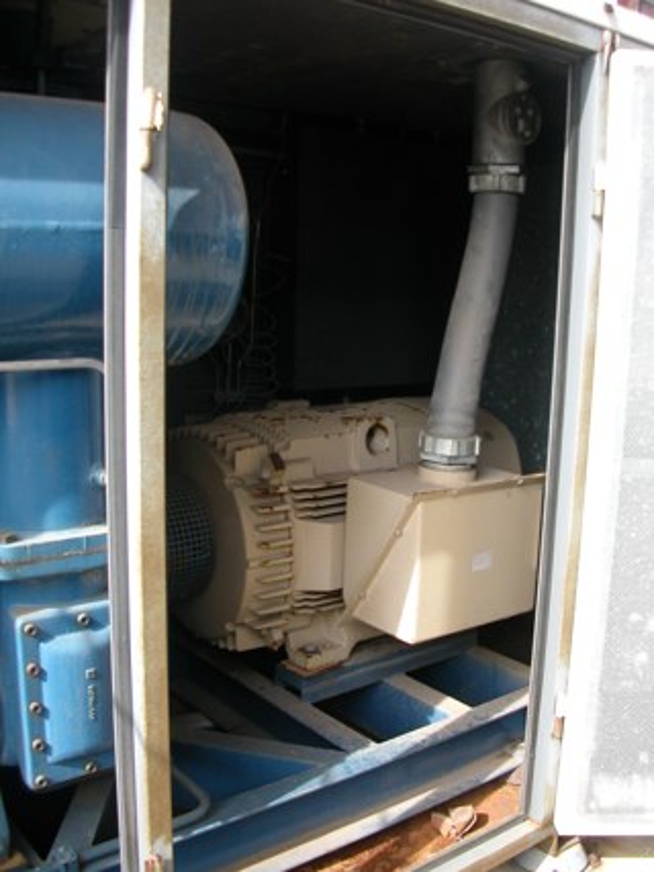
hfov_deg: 38.6
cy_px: 436
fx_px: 933
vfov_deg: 50.2
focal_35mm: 37
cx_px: 327
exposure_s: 1/232
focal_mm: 5.6
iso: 100
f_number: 2.7
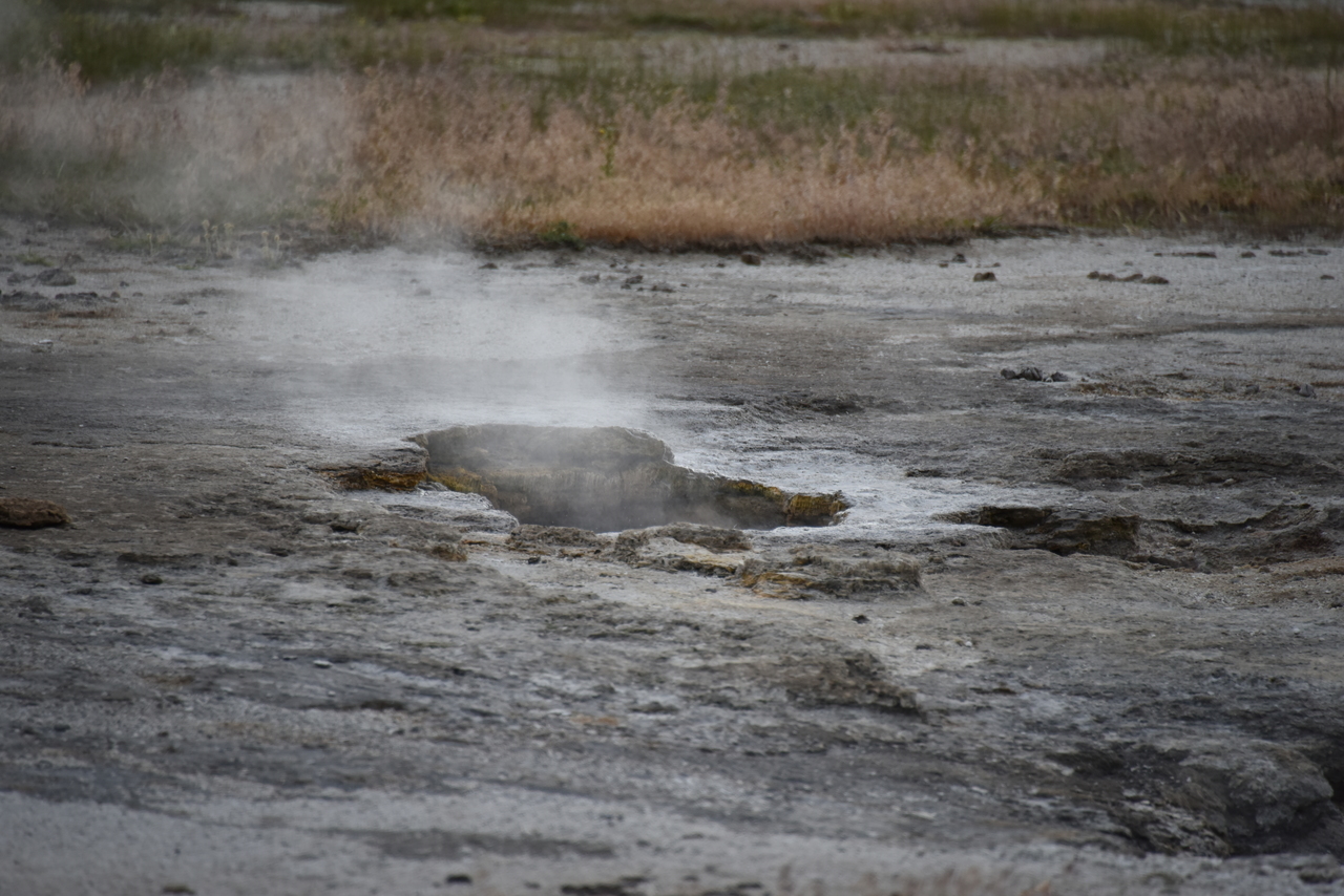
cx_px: 672
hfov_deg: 6.9
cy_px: 448
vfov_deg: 4.6
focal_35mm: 300
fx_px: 11202
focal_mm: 300
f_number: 5.6
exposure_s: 1/640
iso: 720
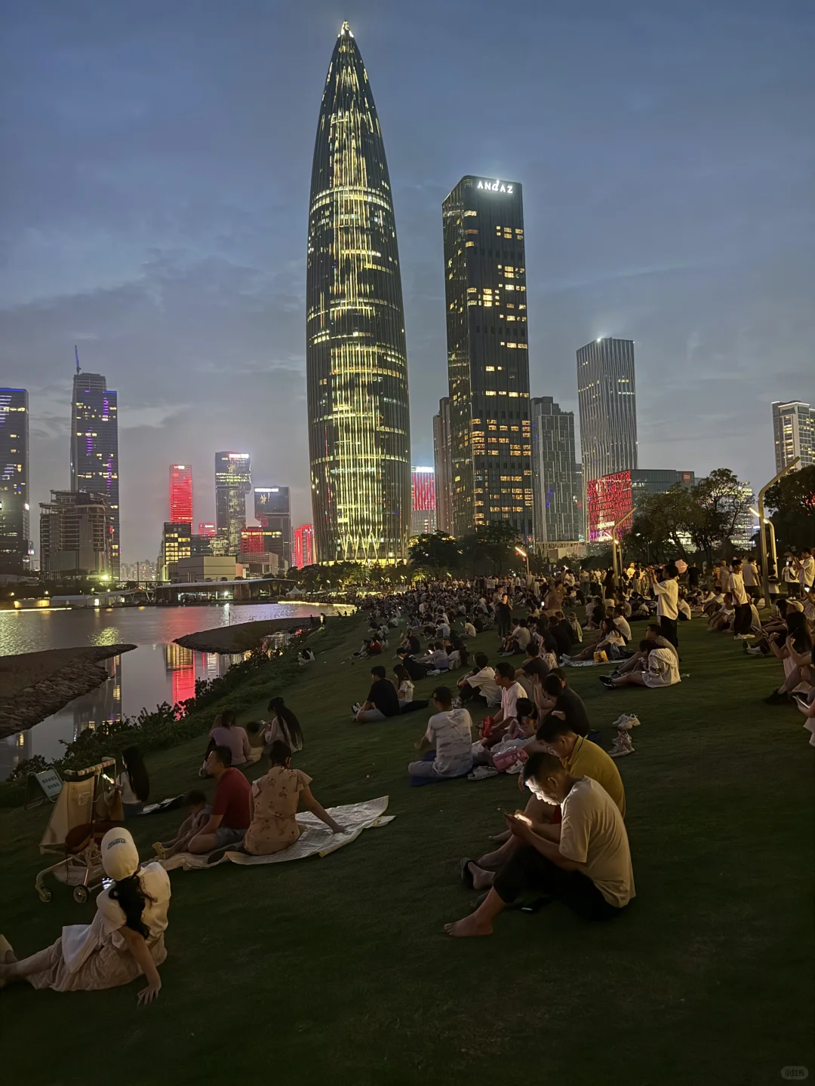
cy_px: 543
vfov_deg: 71.6
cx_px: 408
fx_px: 753
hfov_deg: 56.8
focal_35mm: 24
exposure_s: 1/20
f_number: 1.78
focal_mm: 6.76
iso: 1600
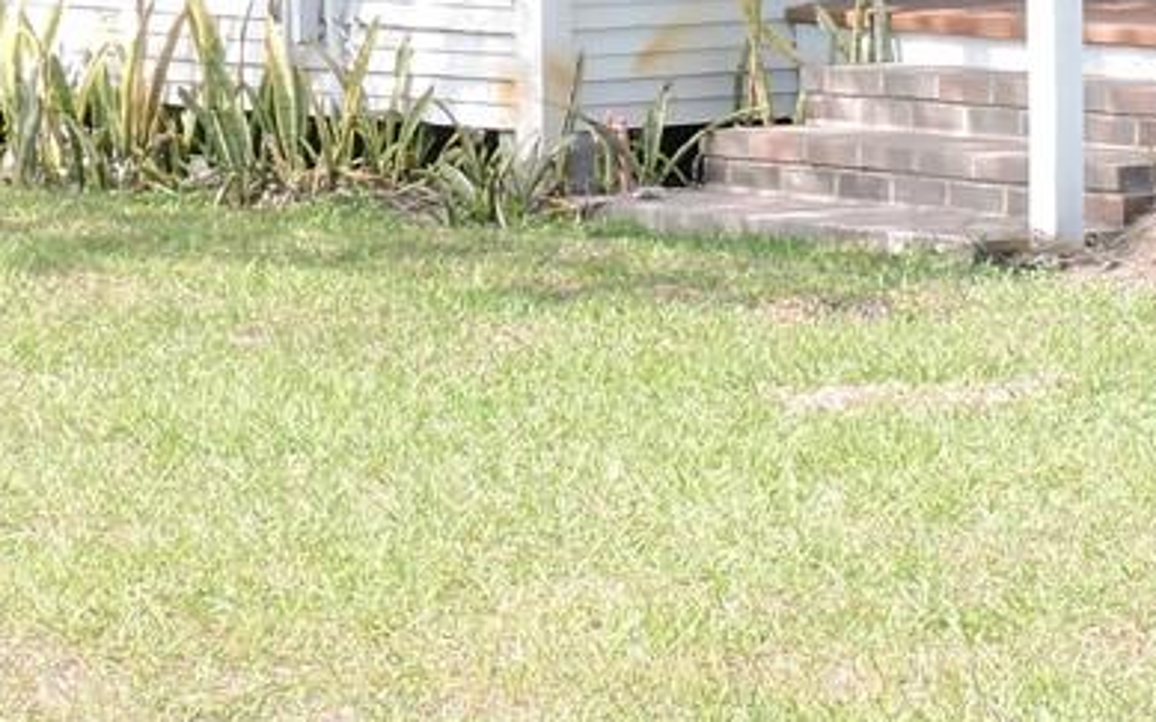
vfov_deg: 6.3
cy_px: -318
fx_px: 6458
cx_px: 844
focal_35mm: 205
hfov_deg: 10.2
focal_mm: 8.4
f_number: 3.5
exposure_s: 1/320
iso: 100
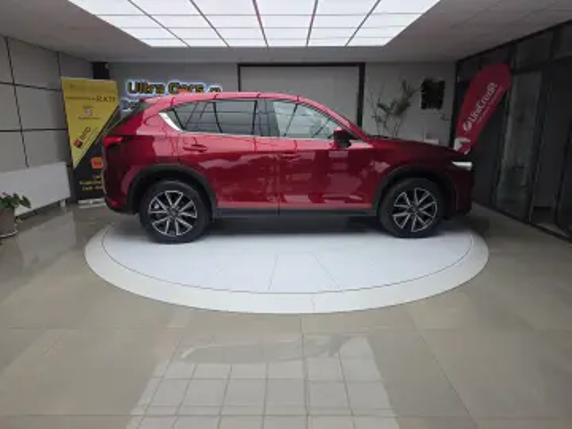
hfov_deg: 73.9
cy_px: 214
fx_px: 380
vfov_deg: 58.9
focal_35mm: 23
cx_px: 286
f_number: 1.7
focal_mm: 6.25
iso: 12
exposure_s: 1/120
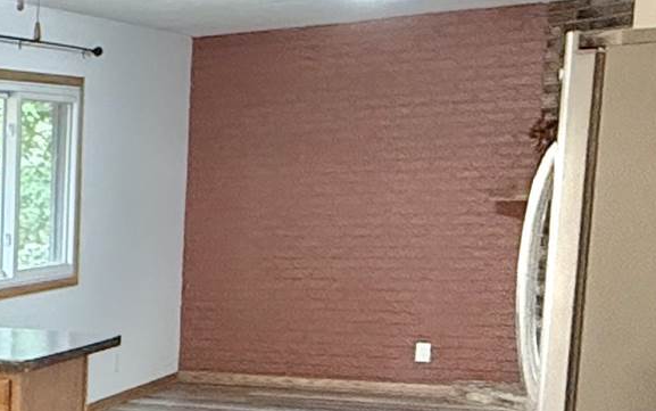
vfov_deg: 16.2
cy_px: 400
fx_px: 1413
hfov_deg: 19.4
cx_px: -533
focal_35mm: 79
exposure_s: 1/60
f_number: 2.2
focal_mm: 2.22
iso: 640
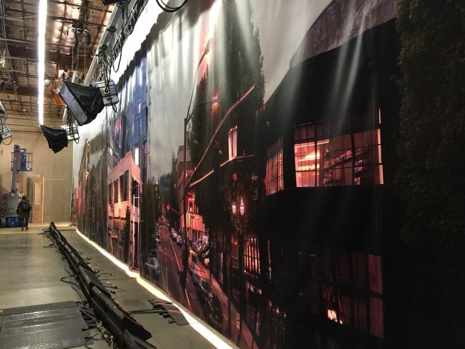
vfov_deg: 48.2
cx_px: 232
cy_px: 174
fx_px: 390
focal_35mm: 29
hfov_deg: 61.7
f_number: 2.2
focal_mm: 4.15
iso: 125
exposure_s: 1/10
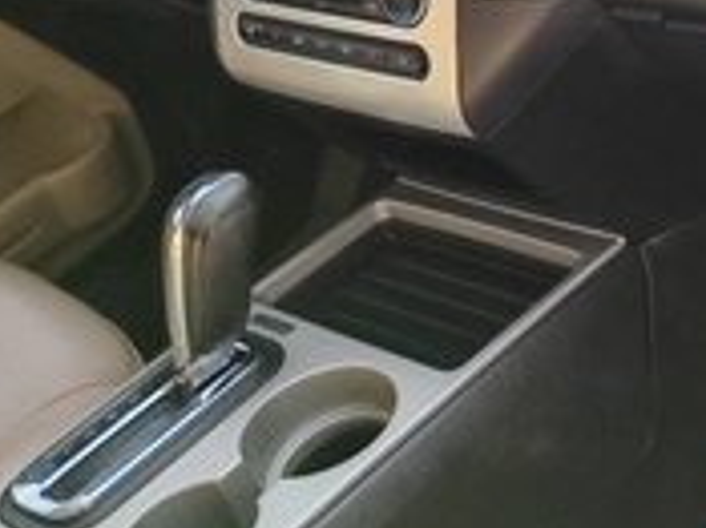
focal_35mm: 68
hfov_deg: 26.9
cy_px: -95
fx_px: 1386
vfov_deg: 20.3
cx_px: 716
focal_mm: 5.4
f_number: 1.6
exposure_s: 1/460
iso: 50
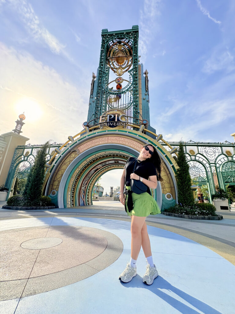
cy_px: 157
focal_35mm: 14
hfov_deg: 85.7
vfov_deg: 102.1
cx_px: 118
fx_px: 127
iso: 64
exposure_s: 1/1420
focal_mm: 2.22
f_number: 2.2
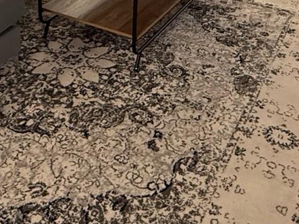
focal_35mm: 51
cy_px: -54
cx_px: 91
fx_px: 440
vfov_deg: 25.3
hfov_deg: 37.0
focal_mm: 2.22
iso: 640
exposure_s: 1/60
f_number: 2.2
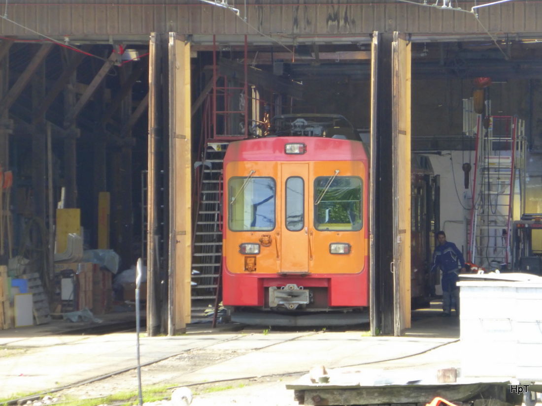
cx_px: 271
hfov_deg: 7.2
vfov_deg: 5.4
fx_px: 4290
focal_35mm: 274
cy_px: 203
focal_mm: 44.4
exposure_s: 1/80
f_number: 5.7
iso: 160
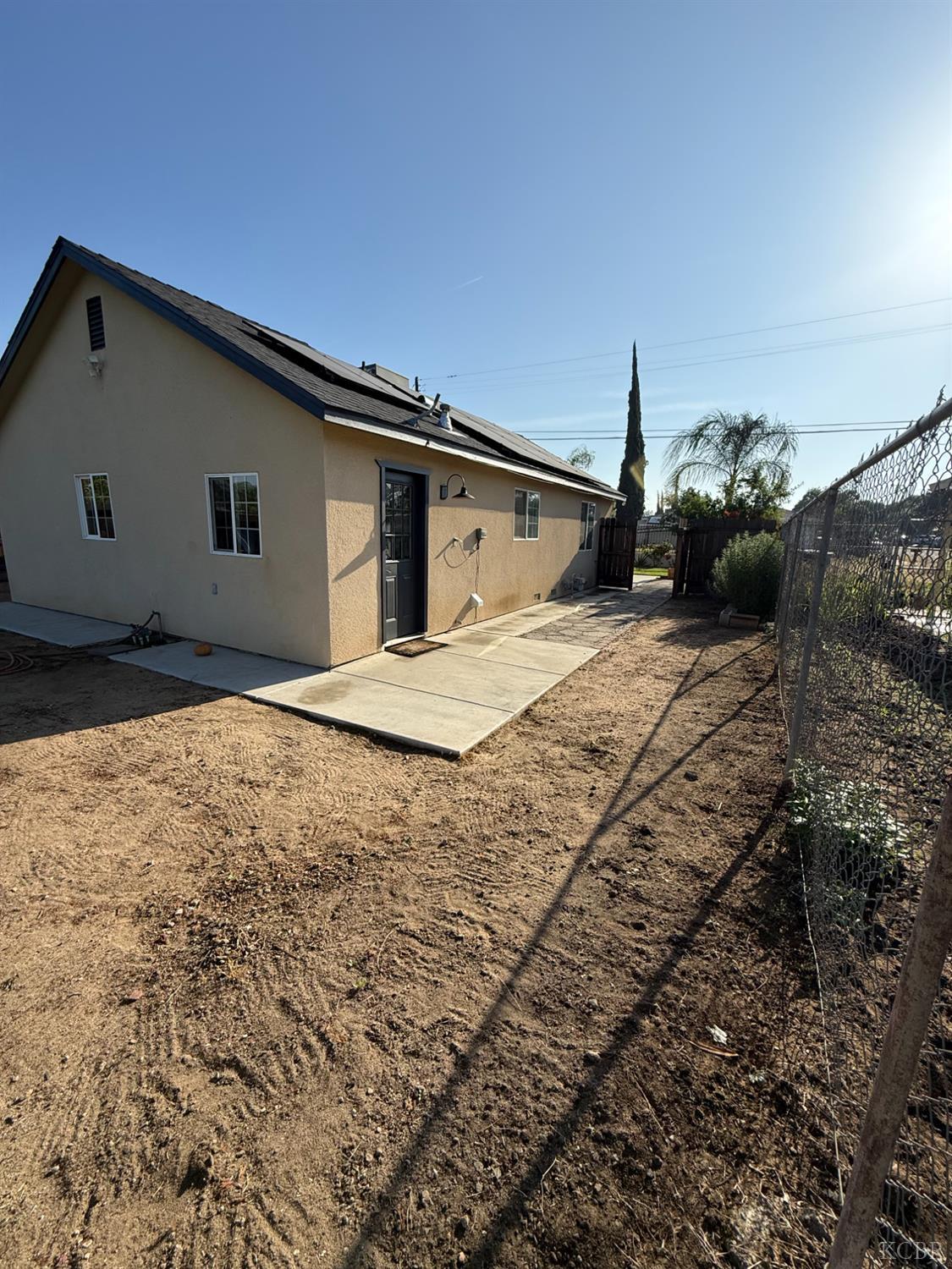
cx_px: 476
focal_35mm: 14
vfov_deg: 102.1
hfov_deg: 85.7
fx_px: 513
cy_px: 634
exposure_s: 1/2506
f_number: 2.2
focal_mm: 2.22
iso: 64
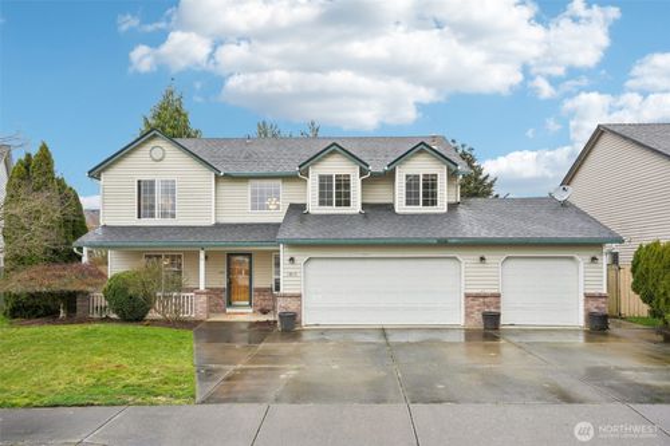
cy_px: 223
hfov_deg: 67.4
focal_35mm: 27
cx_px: 335
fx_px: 502
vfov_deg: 47.9
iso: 100
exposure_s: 1/30
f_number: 8
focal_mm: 27
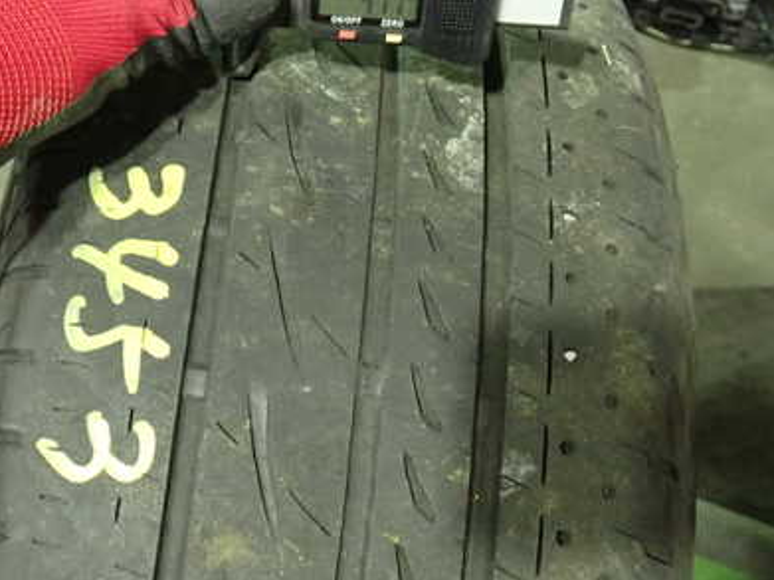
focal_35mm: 46
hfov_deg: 40.3
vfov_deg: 31.5
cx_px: 212
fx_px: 1028
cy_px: 301
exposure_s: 1/20
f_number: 2.3
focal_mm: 5.4
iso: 800
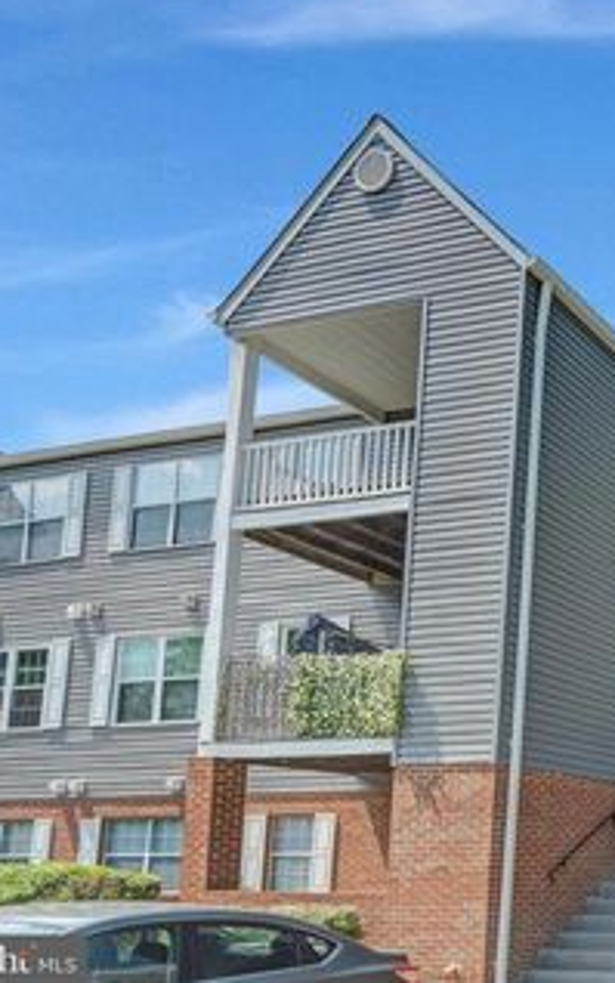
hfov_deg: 33.8
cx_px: 692
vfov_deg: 59.6
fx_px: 857
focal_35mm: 32
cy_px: 474
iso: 640
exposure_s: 1/1000
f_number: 8
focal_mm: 20
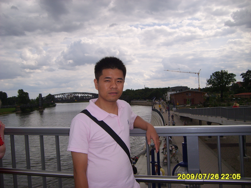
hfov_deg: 52.6
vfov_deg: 40.7
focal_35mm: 35
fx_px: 254
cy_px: 94
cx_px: 126
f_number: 7.1
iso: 92
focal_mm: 5.8
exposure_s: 1/500
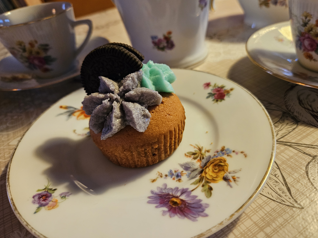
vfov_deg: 56.8
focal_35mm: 24
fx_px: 220
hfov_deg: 71.6
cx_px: 164
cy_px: 118
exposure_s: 1/50
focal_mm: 5.4
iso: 640
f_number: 1.8
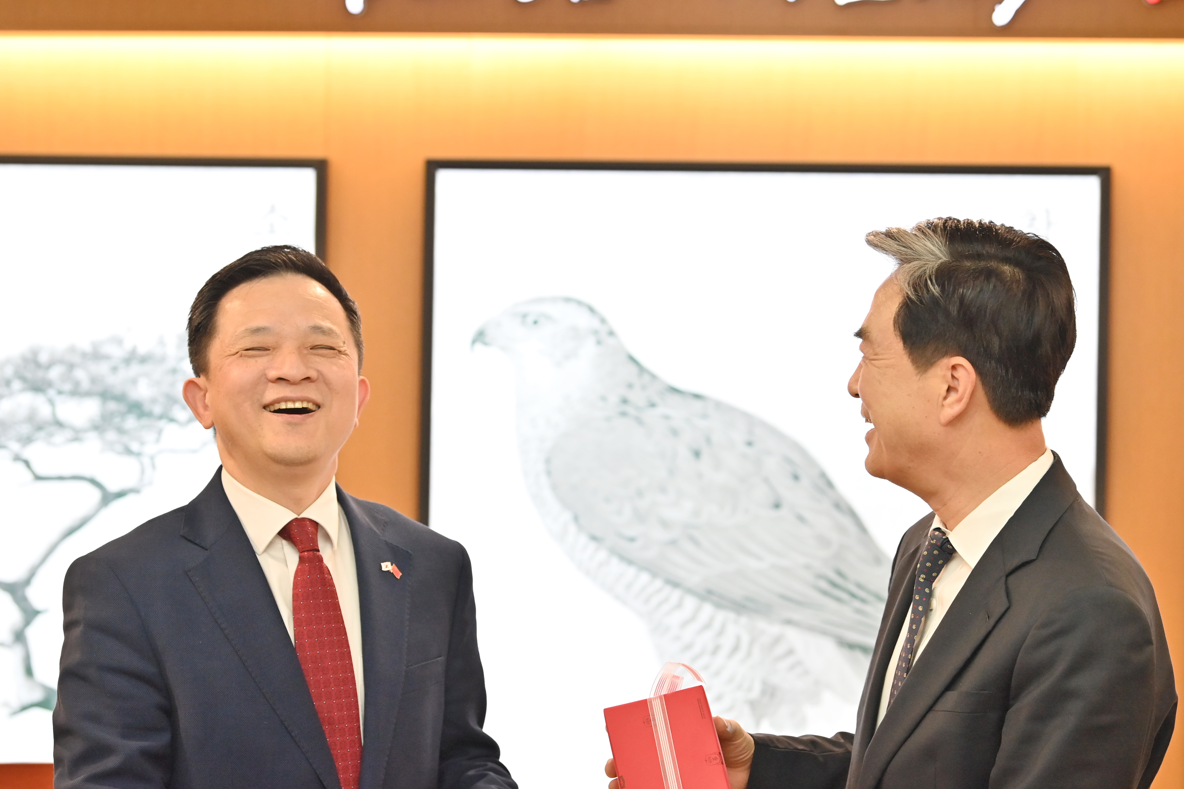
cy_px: 461
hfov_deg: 19.3
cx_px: 619
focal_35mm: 106
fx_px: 3486
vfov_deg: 12.9
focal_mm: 90
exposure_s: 1/200
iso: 2000
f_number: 4.5
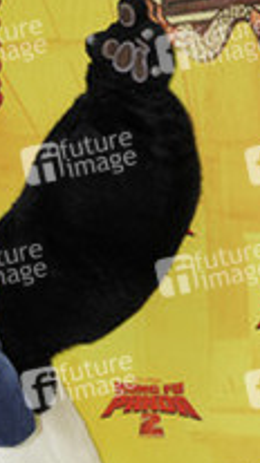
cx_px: -205
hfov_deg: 7.4
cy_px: 327
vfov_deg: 13.4
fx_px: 1967
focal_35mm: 160
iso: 500
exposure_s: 1/160
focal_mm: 70
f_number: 5.6
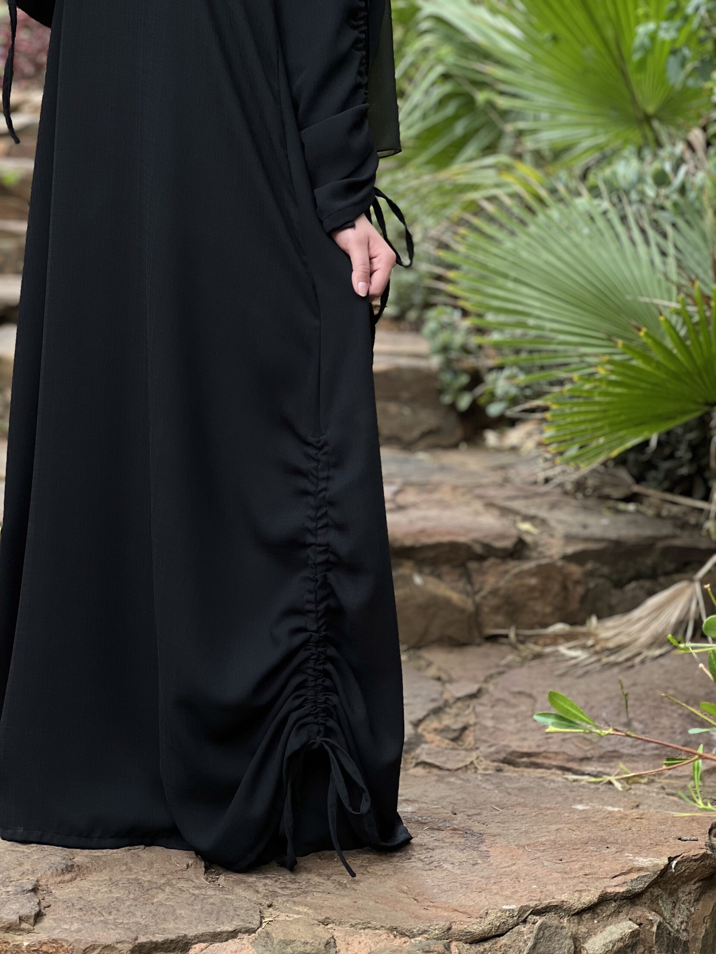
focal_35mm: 77
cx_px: 358
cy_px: 477
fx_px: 2124
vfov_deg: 25.3
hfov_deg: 19.1
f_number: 2.8
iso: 100
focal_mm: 9
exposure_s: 1/121
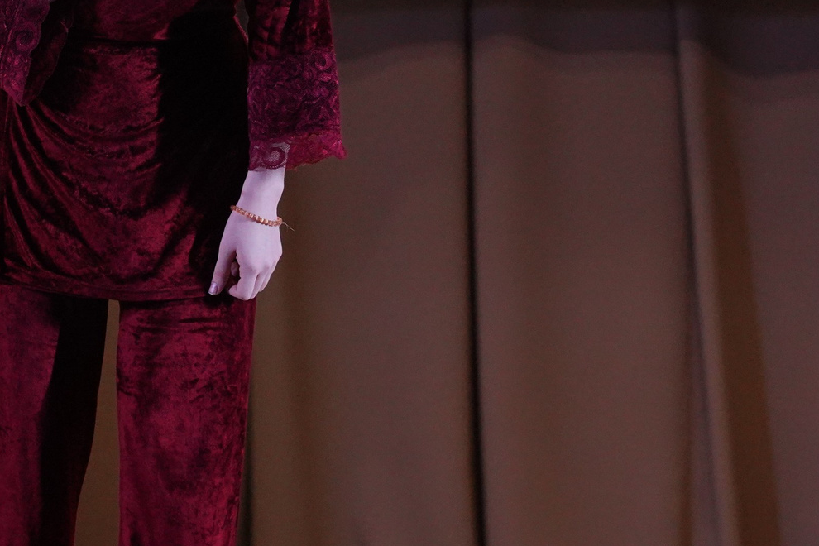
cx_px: 72
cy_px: 182
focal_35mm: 269
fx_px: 6119
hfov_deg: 7.6
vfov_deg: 5.1
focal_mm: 104
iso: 3200
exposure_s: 1/500
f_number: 4.5
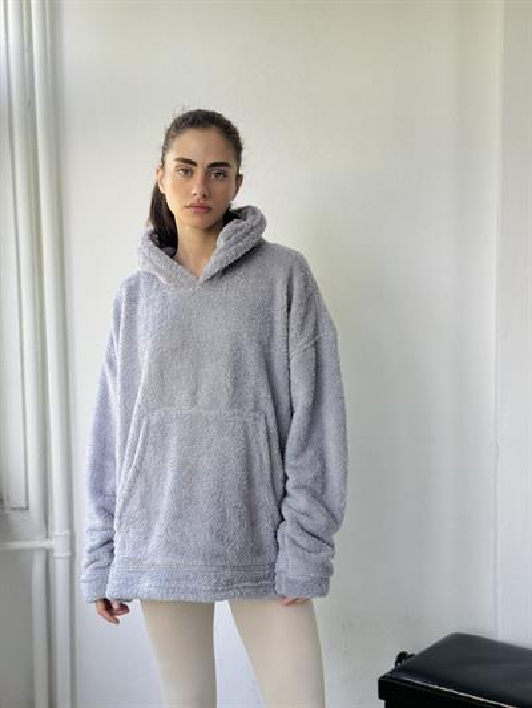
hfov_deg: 30.3
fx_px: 983
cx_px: 266
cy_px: 354
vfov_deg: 39.6
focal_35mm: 48
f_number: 1.78
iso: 80
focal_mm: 6.76
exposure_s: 1/157
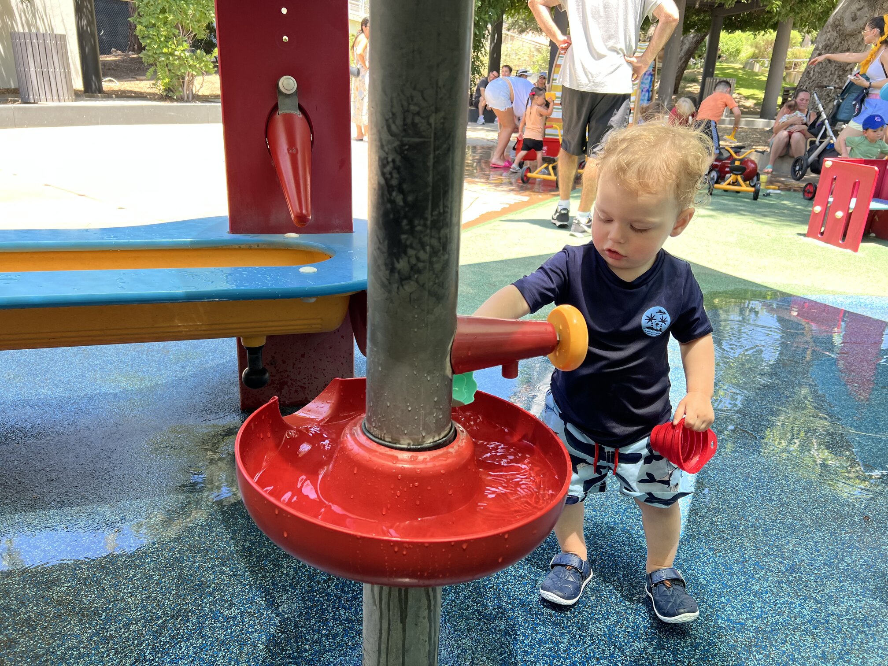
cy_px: 333
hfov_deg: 67.3
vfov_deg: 53.1
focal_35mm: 26
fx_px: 667
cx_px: 444
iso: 40
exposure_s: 1/211
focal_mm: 5.7
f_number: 1.5
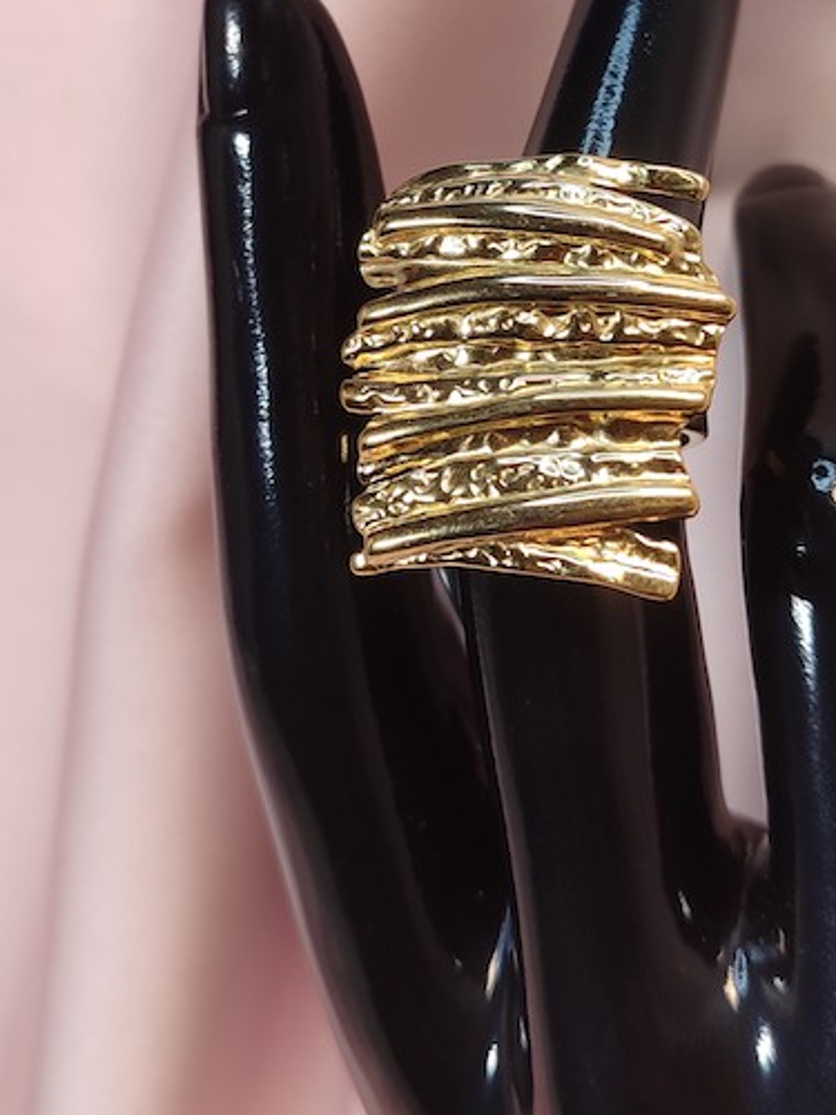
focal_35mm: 60
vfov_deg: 31.6
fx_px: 1932
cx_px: 430
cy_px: 281
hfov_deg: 24.4
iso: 149
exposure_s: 1/100
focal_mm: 5.95
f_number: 1.89
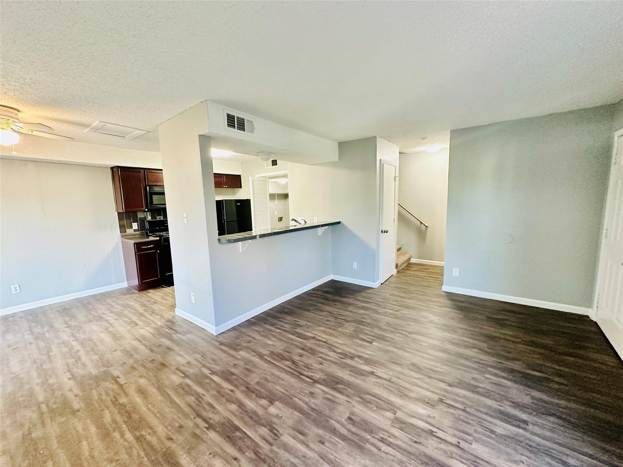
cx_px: 312
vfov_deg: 85.7
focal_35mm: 14
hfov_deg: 102.1
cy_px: 234
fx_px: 252
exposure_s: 1/60
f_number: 2.2
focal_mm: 2.22
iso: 320
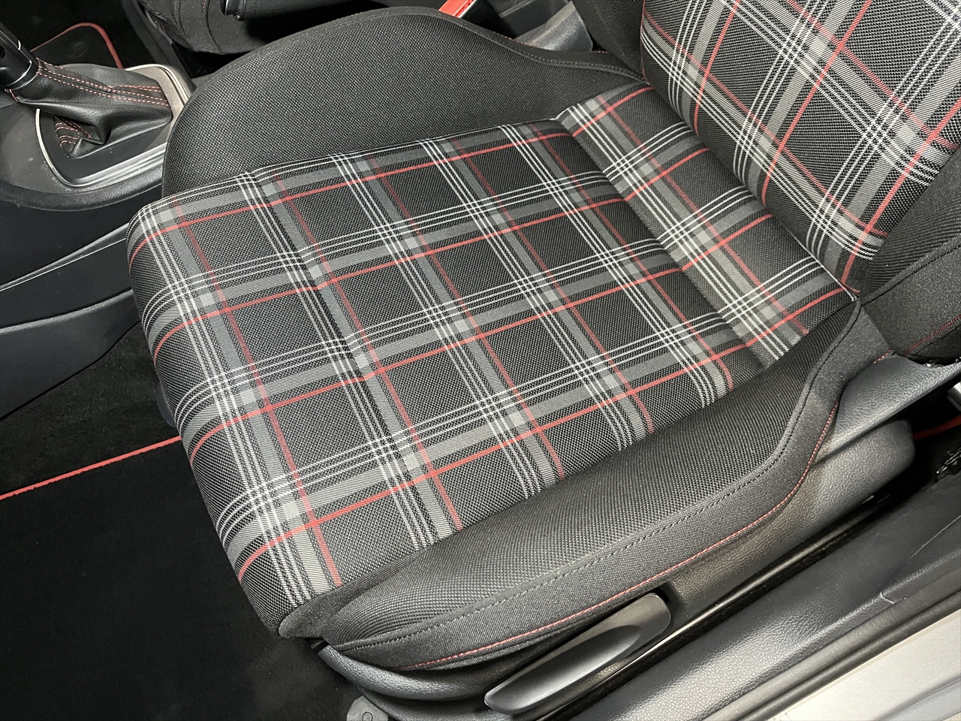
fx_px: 722
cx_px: 480
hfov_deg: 67.3
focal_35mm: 26
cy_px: 360
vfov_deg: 53.1
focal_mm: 5.1
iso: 500
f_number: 1.6
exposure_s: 1/30
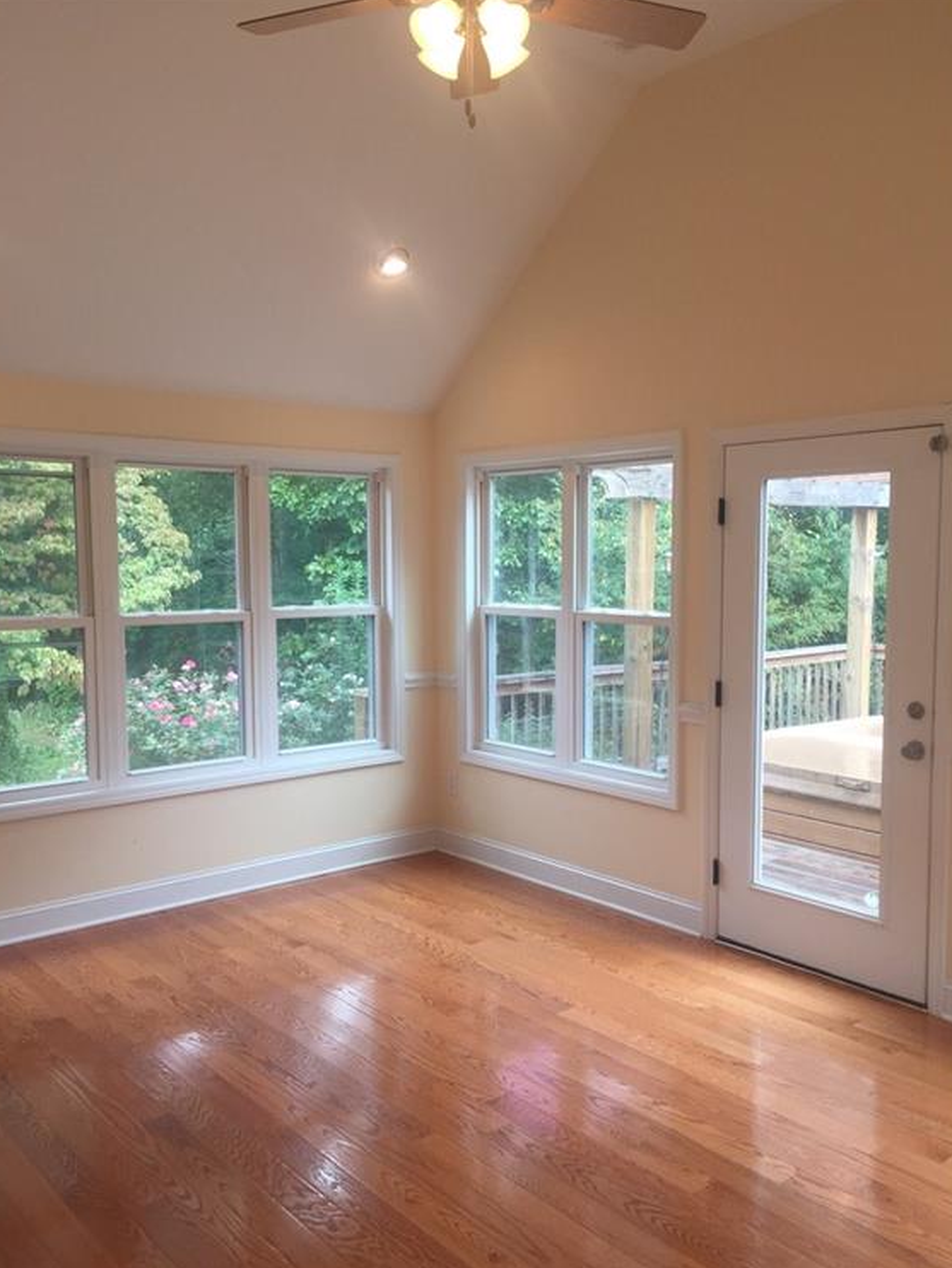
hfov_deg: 46.8
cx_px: 473
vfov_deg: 59.9
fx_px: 1099
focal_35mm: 30
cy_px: 646
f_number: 2.2
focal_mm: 4.15
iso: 32
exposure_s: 1/60
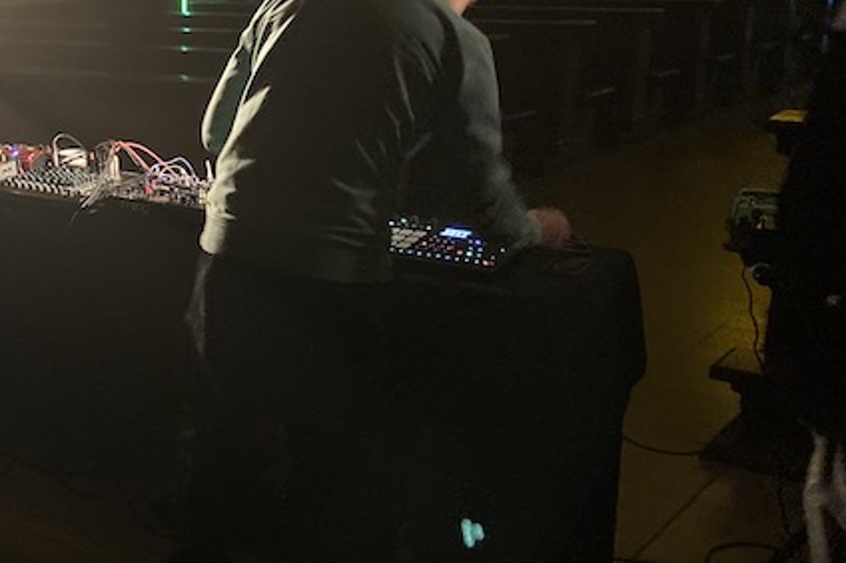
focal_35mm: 55
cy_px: 206
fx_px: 1291
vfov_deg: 24.5
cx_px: 82
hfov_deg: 34.2
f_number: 1.8
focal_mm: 3.99
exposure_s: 1/15
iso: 1000
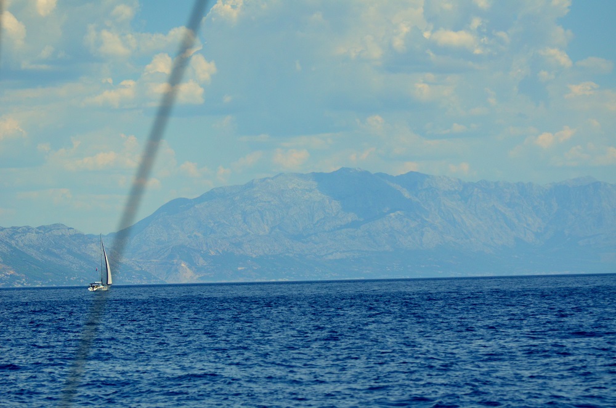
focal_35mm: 112
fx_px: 1921
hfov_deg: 18.2
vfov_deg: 12.1
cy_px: 204
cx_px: 308
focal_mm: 75
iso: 800
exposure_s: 1/8000
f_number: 4.5
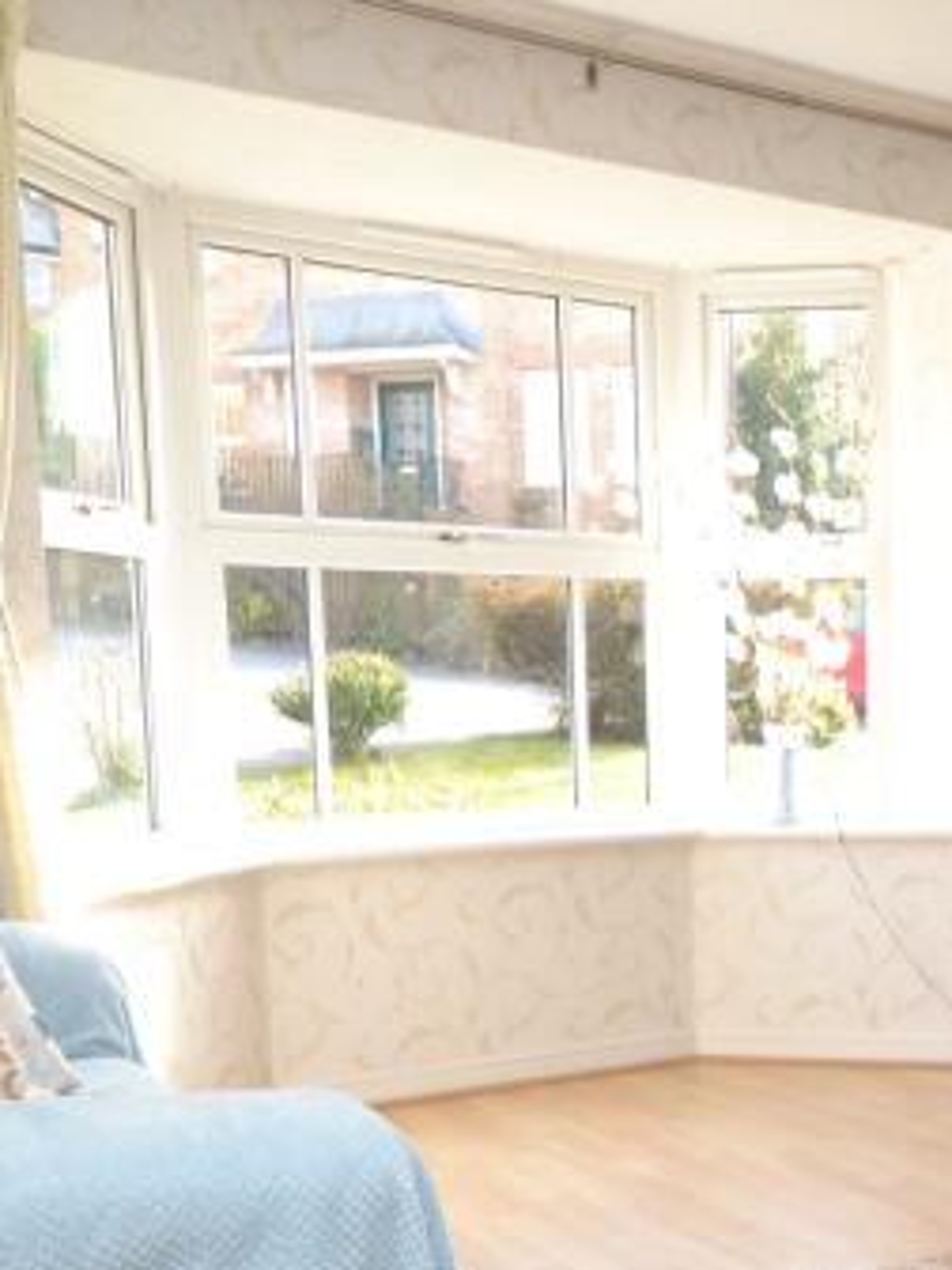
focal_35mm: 44
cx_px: 967
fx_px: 1613
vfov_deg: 42.1
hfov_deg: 30.4
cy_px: 894
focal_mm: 10
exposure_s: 1/100
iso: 400
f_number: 5
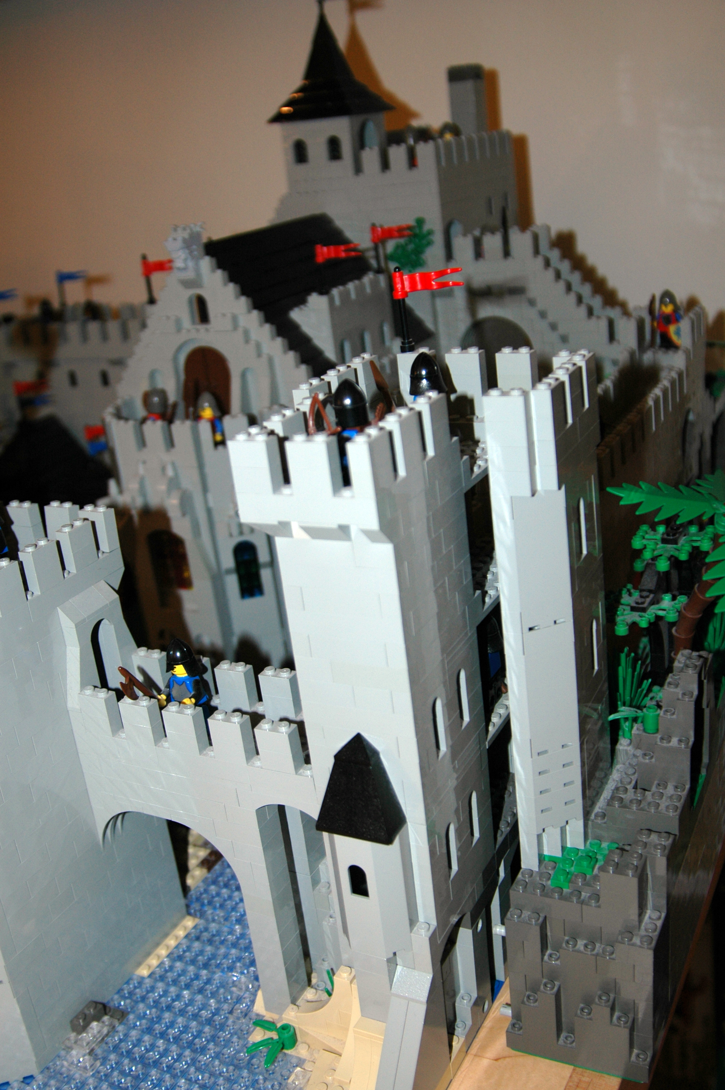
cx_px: 362
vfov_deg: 53.2
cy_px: 545
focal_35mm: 36
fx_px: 1089
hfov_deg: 36.8
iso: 200
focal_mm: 24
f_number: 3.5
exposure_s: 1/60
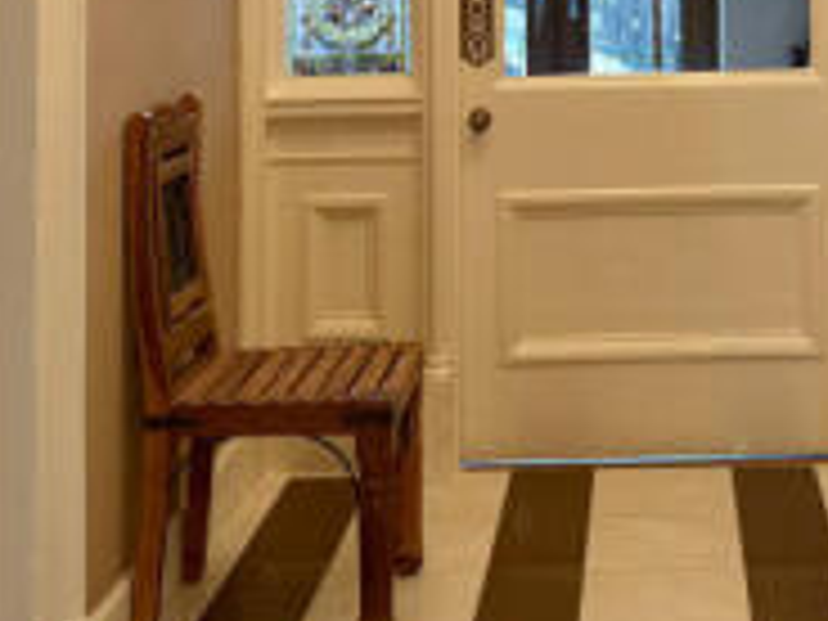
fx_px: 1818
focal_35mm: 76
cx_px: 655
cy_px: -164
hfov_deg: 25.3
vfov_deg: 18.2
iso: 125
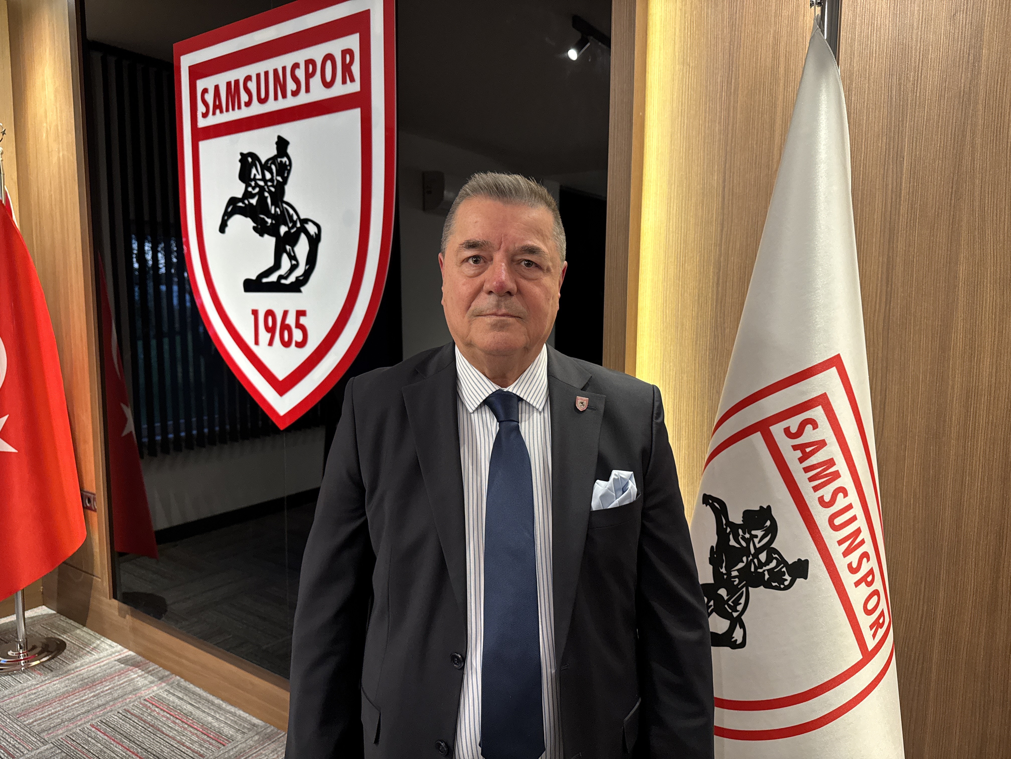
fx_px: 701
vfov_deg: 56.8
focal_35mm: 24
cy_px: 380
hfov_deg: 71.6
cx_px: 506
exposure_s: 1/50
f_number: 1.78
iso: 400
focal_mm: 6.76
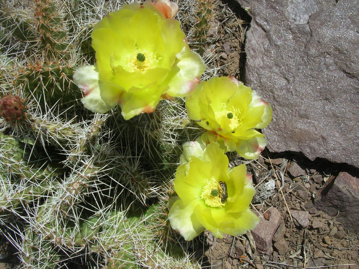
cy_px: 134
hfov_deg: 52.7
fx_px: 363
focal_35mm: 35
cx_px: 180
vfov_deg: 40.7
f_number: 5.6
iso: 50
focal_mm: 5.8
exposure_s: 1/450
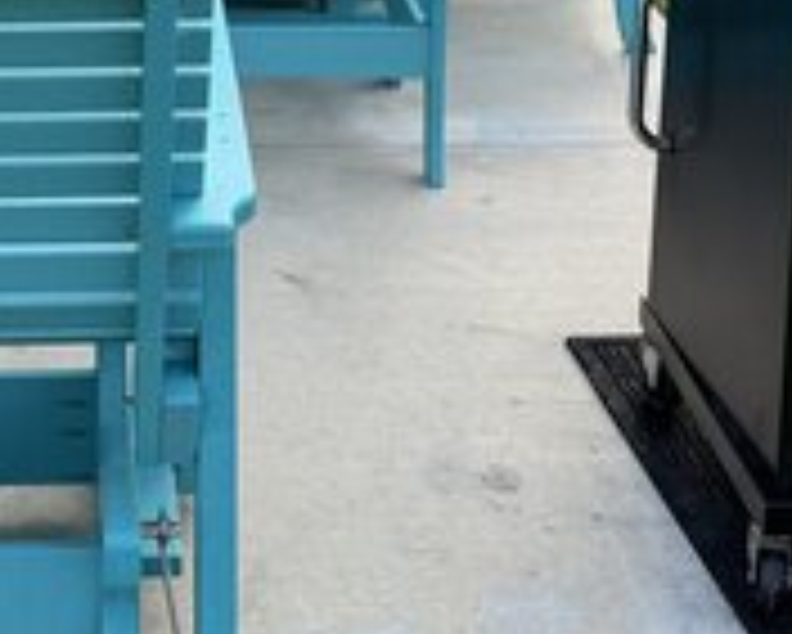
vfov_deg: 16.8
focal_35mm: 85
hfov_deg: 22.1
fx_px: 1994
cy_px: -256
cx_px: 122
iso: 100
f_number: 1.78
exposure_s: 1/1314
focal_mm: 6.76
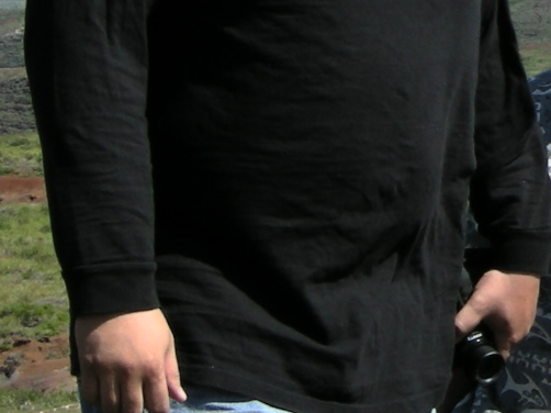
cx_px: 812
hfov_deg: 10.3
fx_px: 2959
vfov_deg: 7.9
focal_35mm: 186
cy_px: 0
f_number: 5.4
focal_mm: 7.5
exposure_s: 1/262
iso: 64
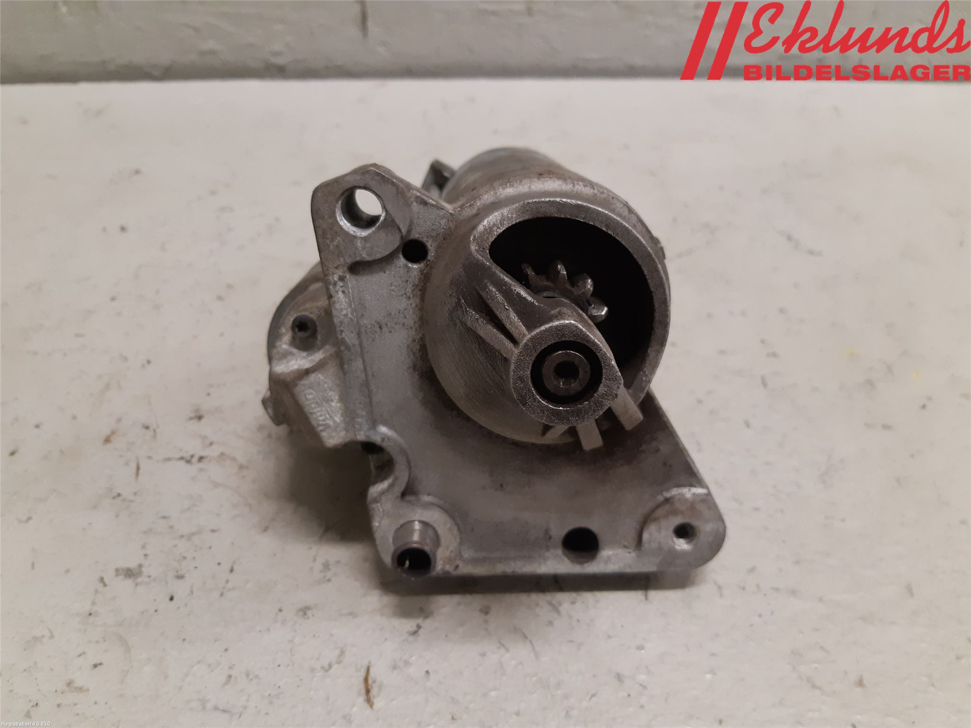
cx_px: 486
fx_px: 729
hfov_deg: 67.3
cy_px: 364
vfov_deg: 53.1
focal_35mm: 26
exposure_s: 1/50
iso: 200
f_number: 1.7
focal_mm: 3.93
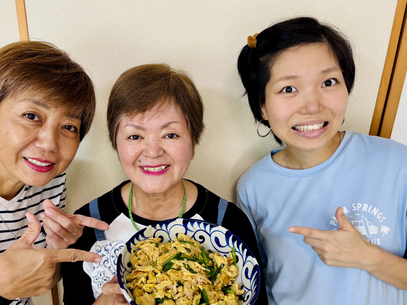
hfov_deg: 55.2
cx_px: 176
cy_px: 190
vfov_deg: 42.6
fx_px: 388
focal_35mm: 33
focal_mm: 5.96
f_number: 1.6
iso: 125
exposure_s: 1/60
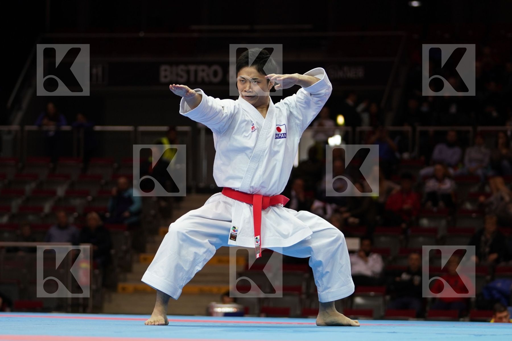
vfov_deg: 8.8
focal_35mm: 156
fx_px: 2218
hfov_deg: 13.2
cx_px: 256
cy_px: 170
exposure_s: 1/125
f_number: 2.8
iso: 400
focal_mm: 104
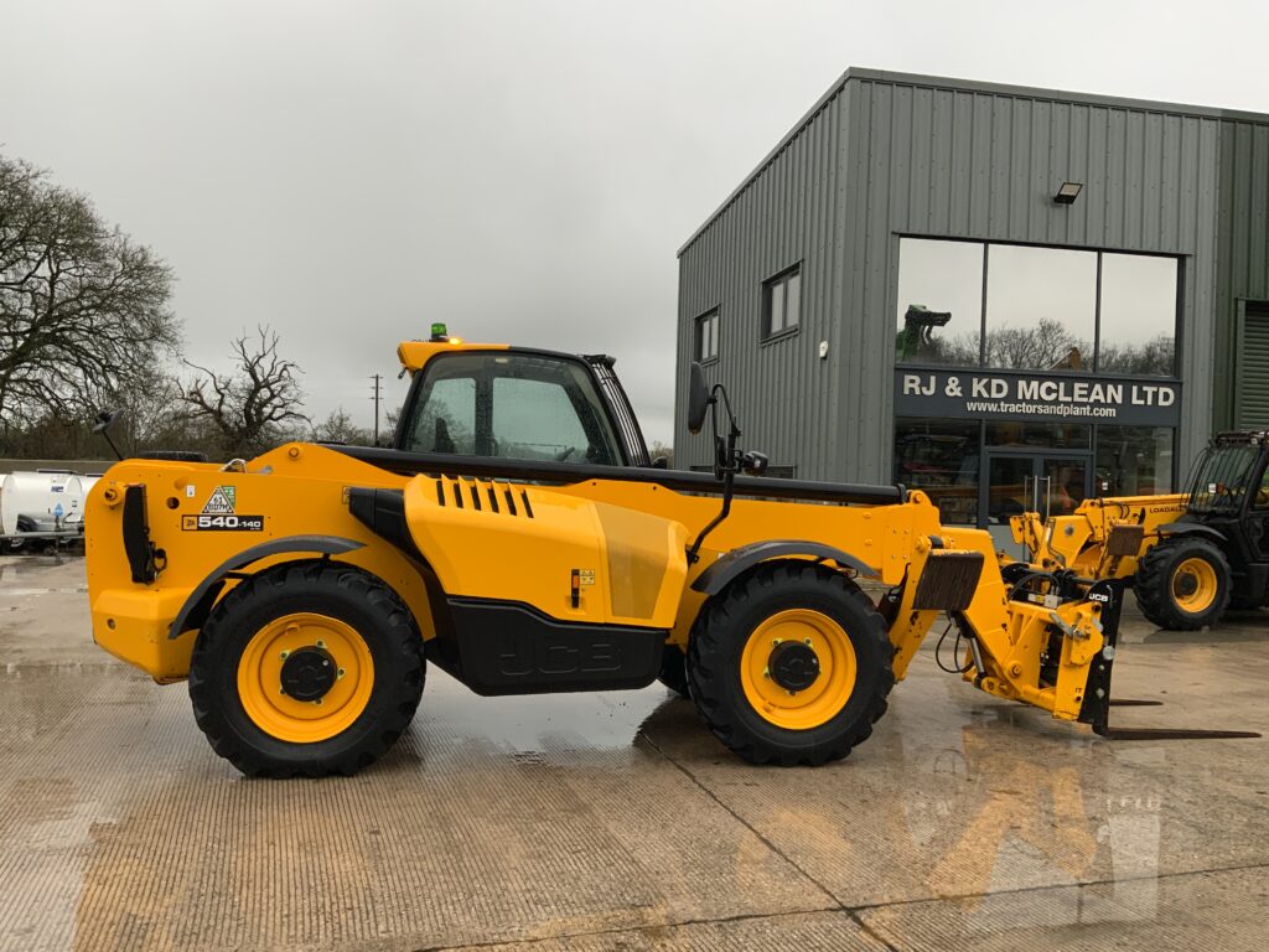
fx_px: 1063
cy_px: 476
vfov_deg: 48.2
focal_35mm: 29
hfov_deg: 61.7
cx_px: 634
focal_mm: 3
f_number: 1.8
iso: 50
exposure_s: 1/122
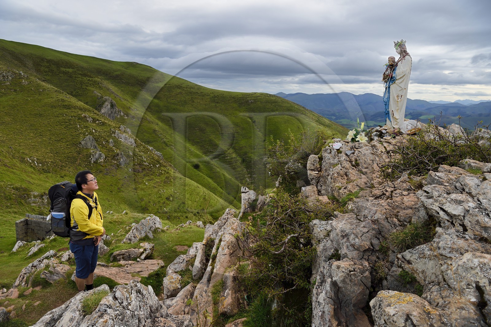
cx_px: 246
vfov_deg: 53.1
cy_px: 164
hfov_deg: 73.8
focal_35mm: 24
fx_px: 327
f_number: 10
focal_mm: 24
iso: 200
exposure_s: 1/250
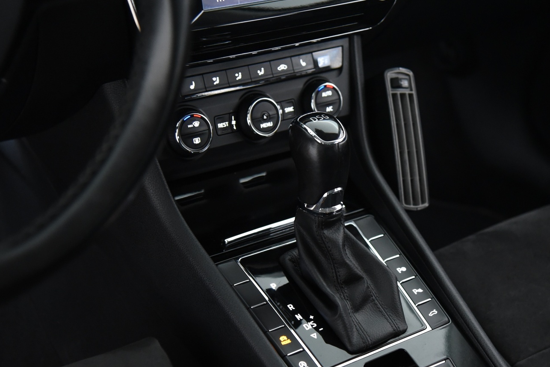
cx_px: 330
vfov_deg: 18.7
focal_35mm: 73
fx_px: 1115
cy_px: 214
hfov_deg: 27.6
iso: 4000
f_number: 4
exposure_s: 1/20
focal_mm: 58
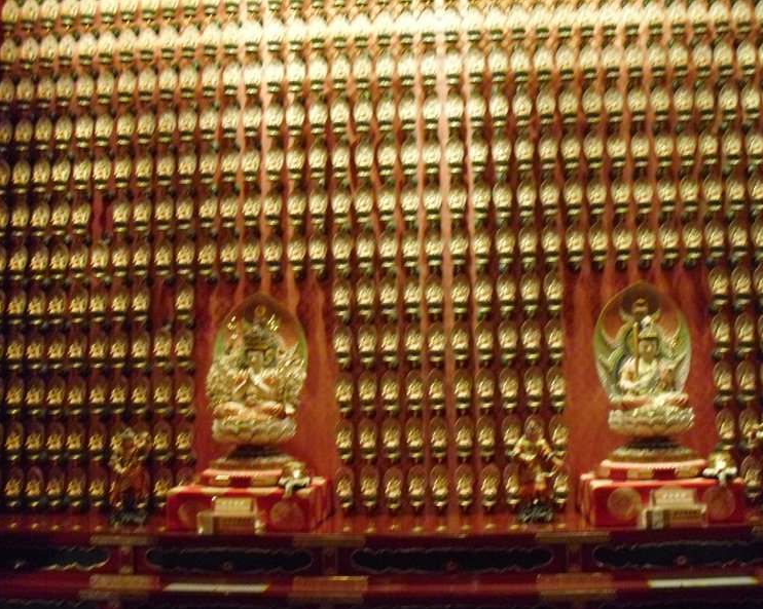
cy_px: 307
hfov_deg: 45.8
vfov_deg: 37.3
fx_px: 903
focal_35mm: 40
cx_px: 409
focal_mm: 6.2
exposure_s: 1/25
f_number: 2.8
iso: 800
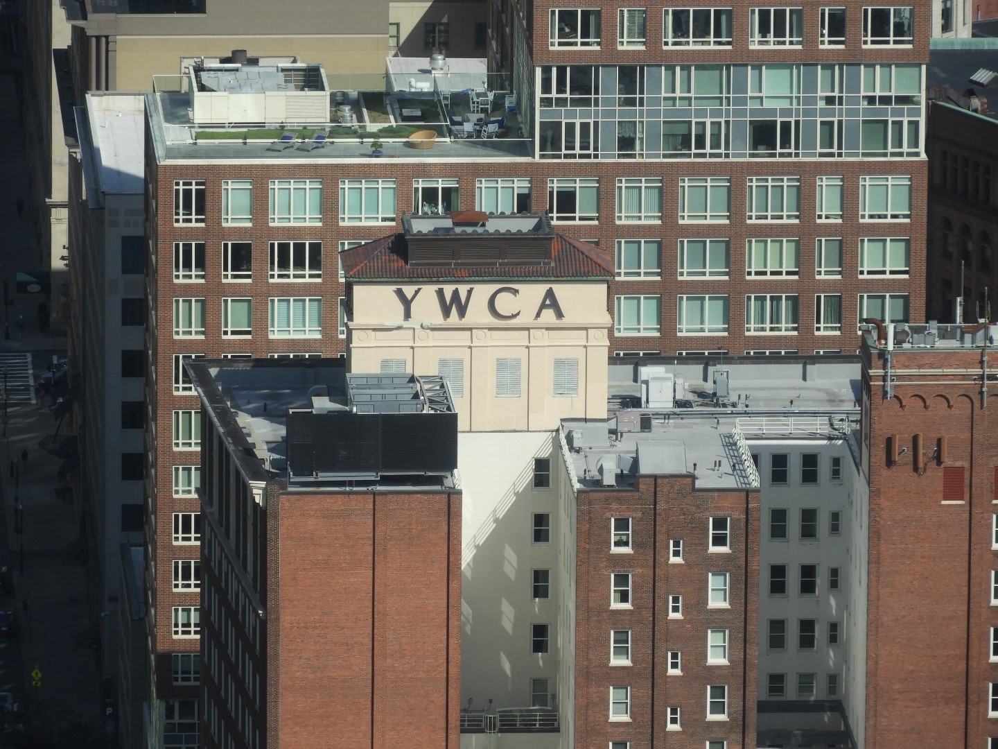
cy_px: 374
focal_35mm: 450
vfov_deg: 3.3
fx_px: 12974
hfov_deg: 4.4
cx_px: 499
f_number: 5.6
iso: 100
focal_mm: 80.6
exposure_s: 1/800
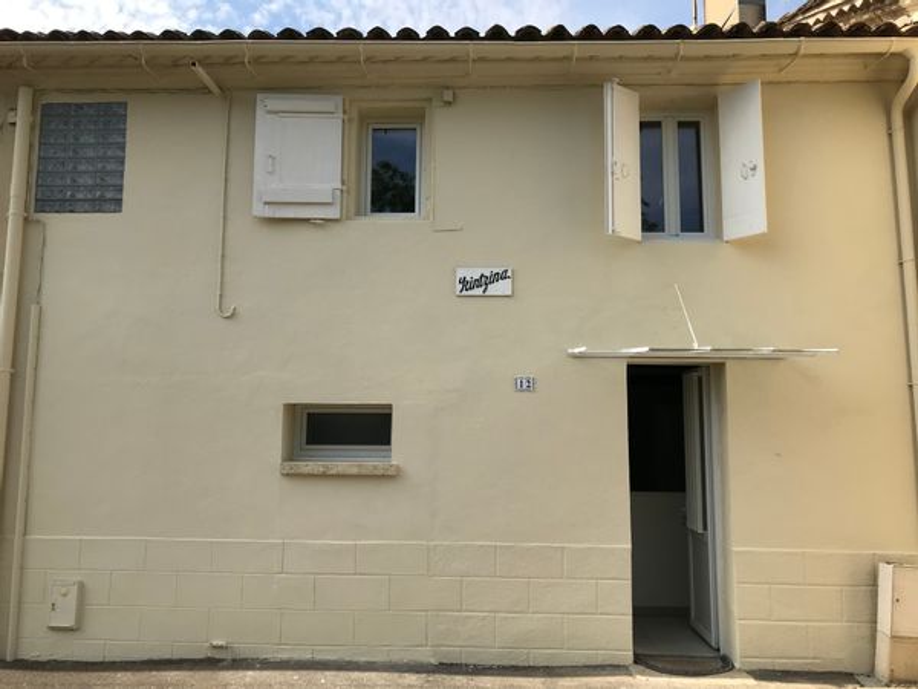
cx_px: 459
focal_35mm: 28
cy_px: 344
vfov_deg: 49.7
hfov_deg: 63.4
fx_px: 743
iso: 20
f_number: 1.8
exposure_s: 1/1880
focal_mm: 3.99
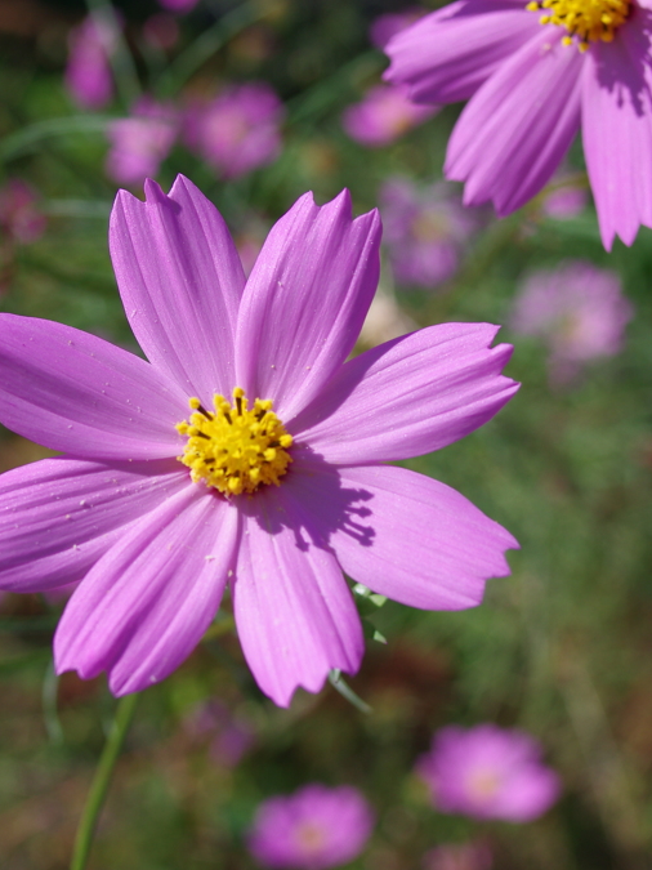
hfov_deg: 21.9
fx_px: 1683
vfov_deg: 29.0
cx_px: 274
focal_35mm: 67
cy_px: 433
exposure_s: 1/400
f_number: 6.3
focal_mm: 31
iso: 100
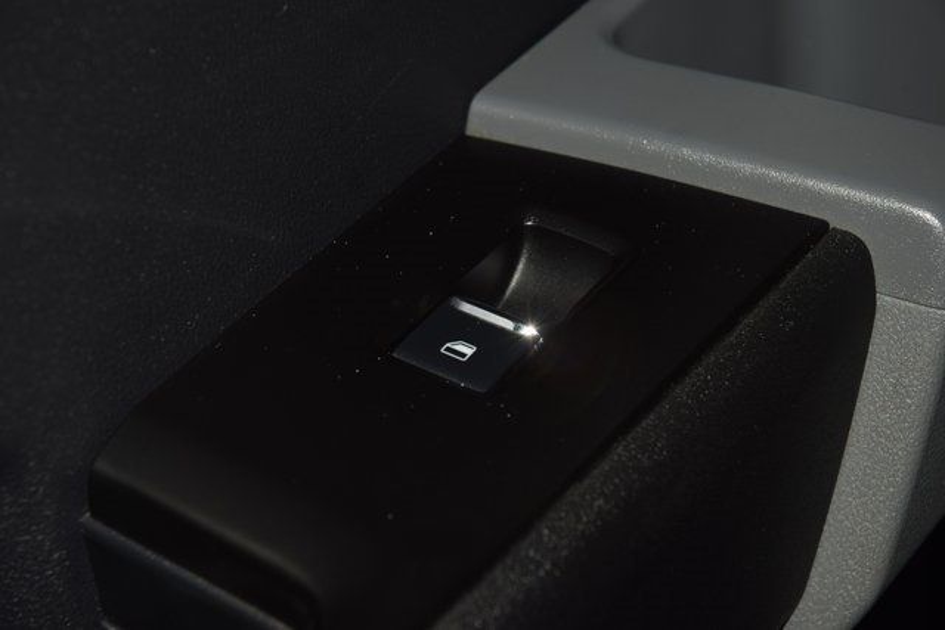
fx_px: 2757
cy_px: 315
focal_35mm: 105
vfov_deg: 13.0
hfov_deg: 19.5
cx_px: 472
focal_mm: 70
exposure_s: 1/125
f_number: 8
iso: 100
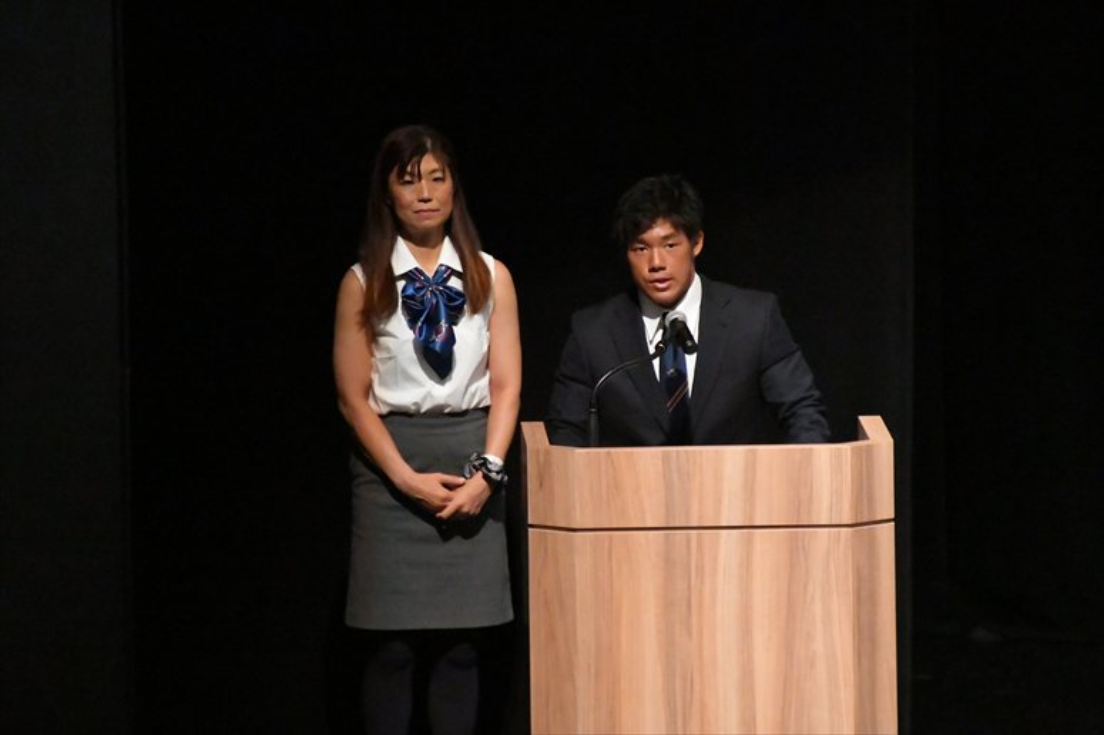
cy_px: 368
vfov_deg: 3.1
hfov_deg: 4.6
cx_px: 552
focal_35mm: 450
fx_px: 13793
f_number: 5.6
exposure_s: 1/400
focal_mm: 300
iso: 20000
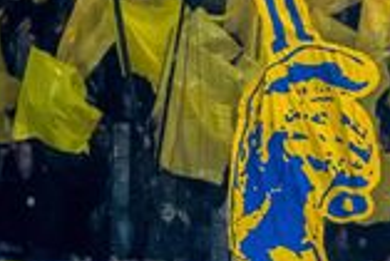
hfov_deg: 0.9
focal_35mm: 2172
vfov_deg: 0.6
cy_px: -142
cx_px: 624
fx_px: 23551
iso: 2000
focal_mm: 220
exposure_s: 1/250
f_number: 4
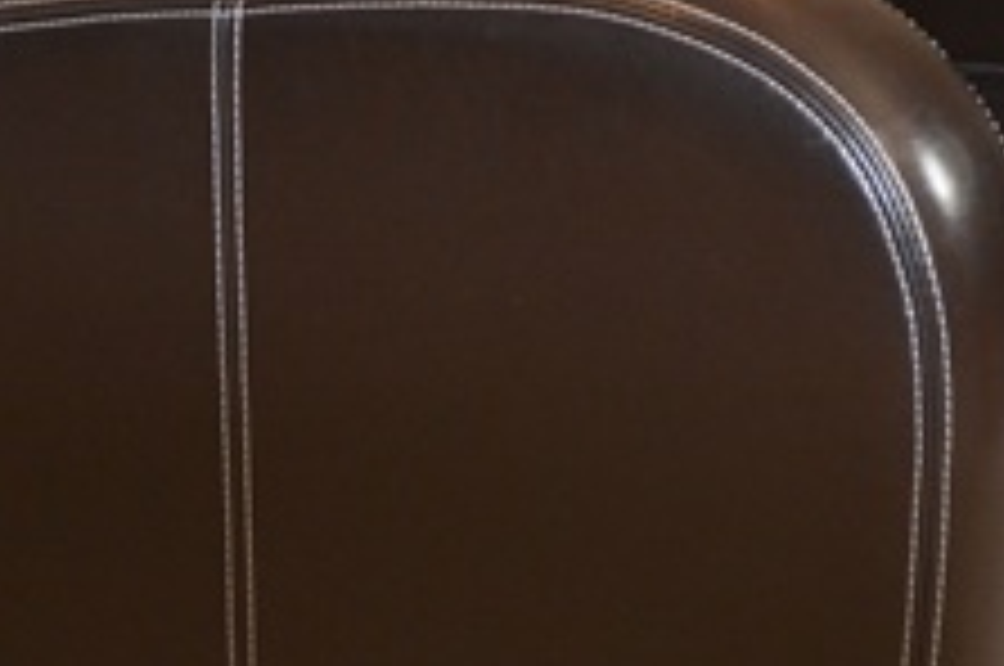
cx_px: 266
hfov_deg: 11.0
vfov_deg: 7.4
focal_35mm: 186
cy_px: 490
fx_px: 5180
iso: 2500
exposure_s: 1/60
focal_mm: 46
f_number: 5.3
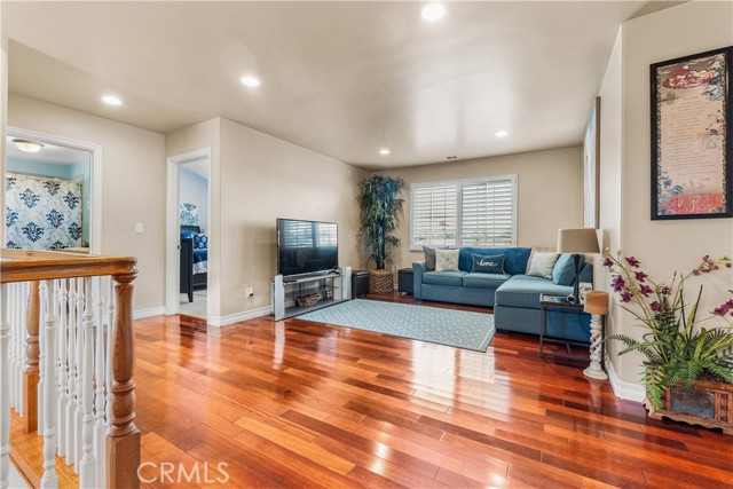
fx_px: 305
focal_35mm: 15
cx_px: 366
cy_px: 244
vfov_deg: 77.4
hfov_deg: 100.4
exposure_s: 1/3
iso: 400
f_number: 8
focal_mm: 10
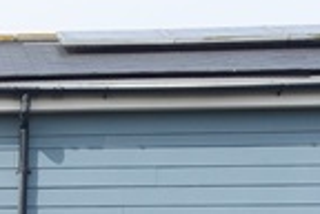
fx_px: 1769
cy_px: 693
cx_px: -309
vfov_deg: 6.2
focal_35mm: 199
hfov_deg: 9.7
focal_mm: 10.15
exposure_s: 1/400
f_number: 5.6
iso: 125
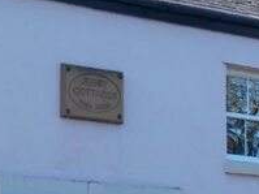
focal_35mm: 176
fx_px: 1316
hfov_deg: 11.2
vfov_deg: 8.4
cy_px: 183
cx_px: 21
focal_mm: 9
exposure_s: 1/125
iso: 80
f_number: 3.9
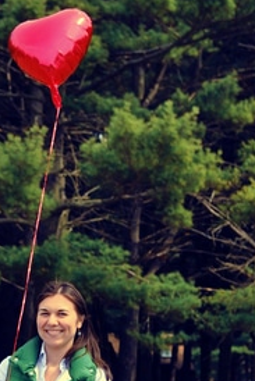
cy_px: 377
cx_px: 53
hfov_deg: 8.7
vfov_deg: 12.9
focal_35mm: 157
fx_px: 1666
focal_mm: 32
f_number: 2.8
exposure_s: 1/1250
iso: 100
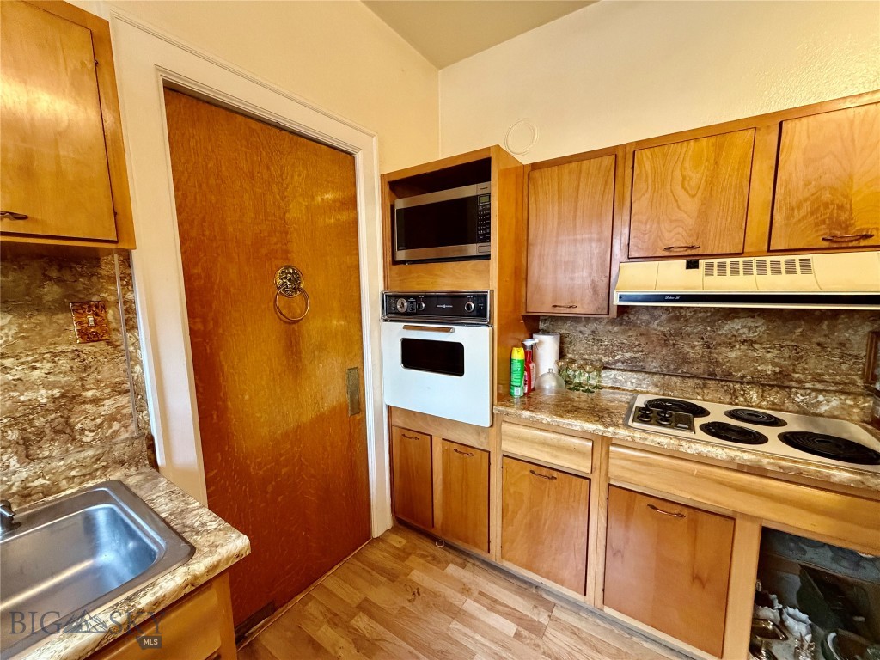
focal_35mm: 14
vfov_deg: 85.7
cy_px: 330
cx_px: 440
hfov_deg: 102.1
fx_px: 356
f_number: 2.2
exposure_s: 1/60
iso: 500
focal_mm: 2.22
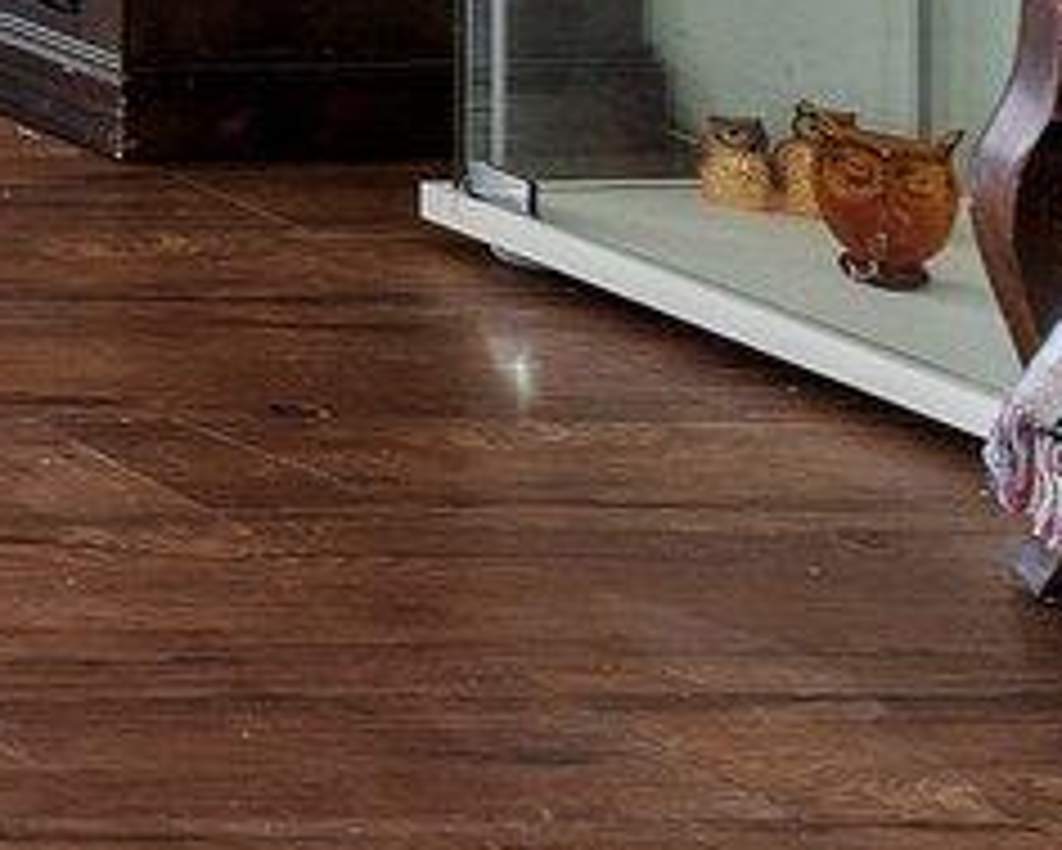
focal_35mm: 114
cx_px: -3226
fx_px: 3585
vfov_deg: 11.4
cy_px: -1158
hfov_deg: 8.1
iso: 400
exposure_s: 1/2.5
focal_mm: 14
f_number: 8
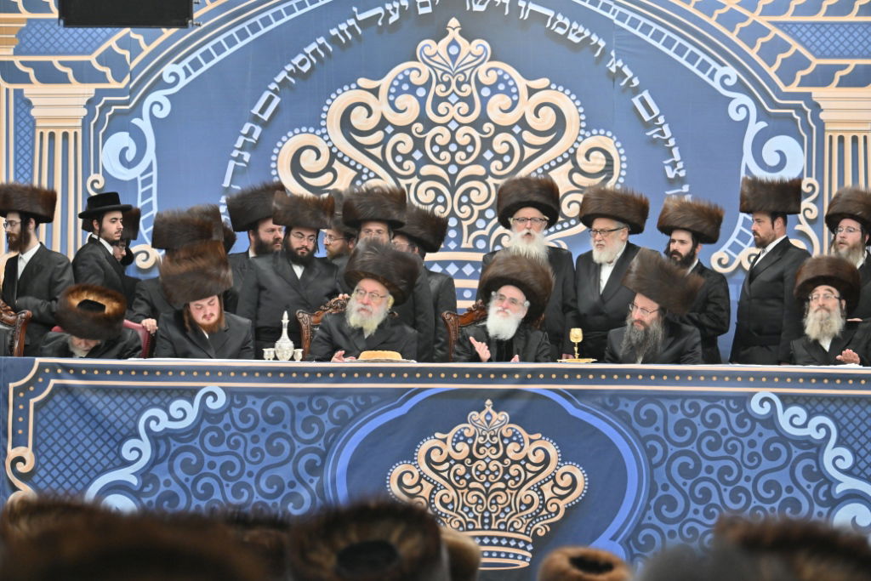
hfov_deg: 20.0
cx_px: 436
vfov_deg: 13.4
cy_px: 290
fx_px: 2468
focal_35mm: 102
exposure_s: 1/320
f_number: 4
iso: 1250
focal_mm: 102
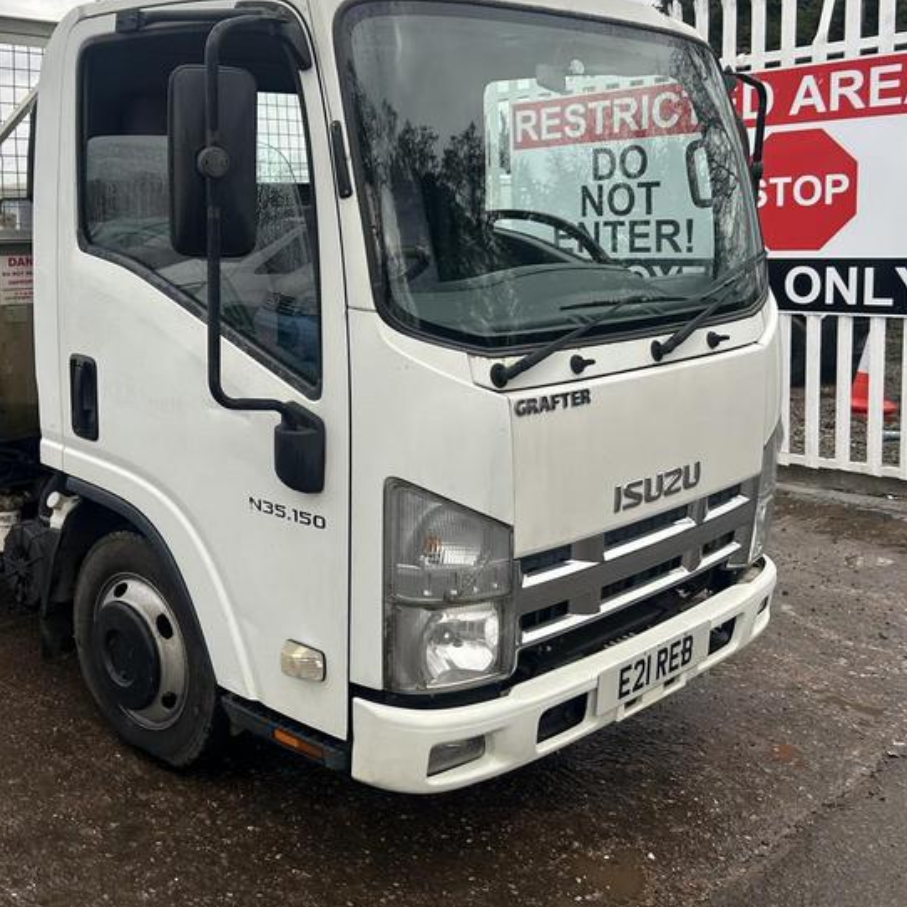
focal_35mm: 38
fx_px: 1126
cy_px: 397
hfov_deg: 43.1
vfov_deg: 43.8
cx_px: 281
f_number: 1.5
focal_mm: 5.7
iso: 50
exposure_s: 1/497
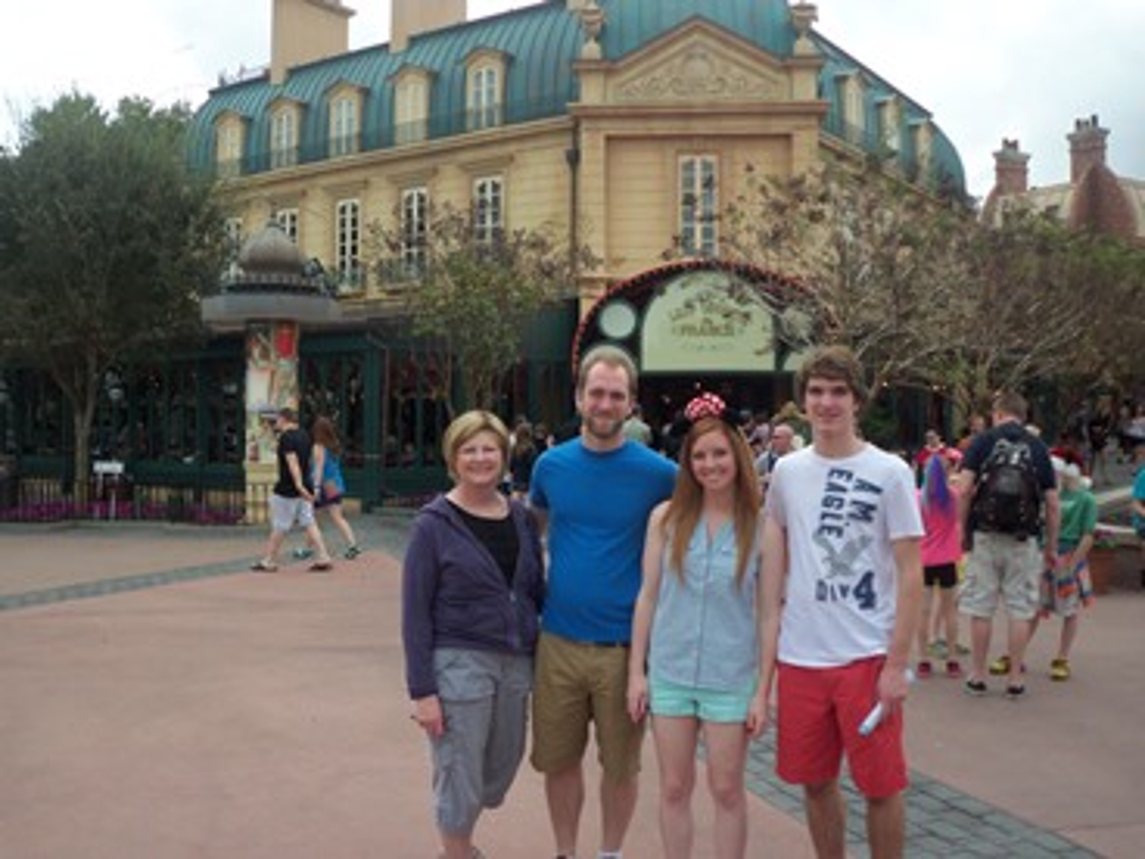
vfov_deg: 41.8
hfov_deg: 54.0
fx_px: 1125
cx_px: 572
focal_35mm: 34
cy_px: 430
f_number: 2.9
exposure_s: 1/500
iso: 80
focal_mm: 5.7
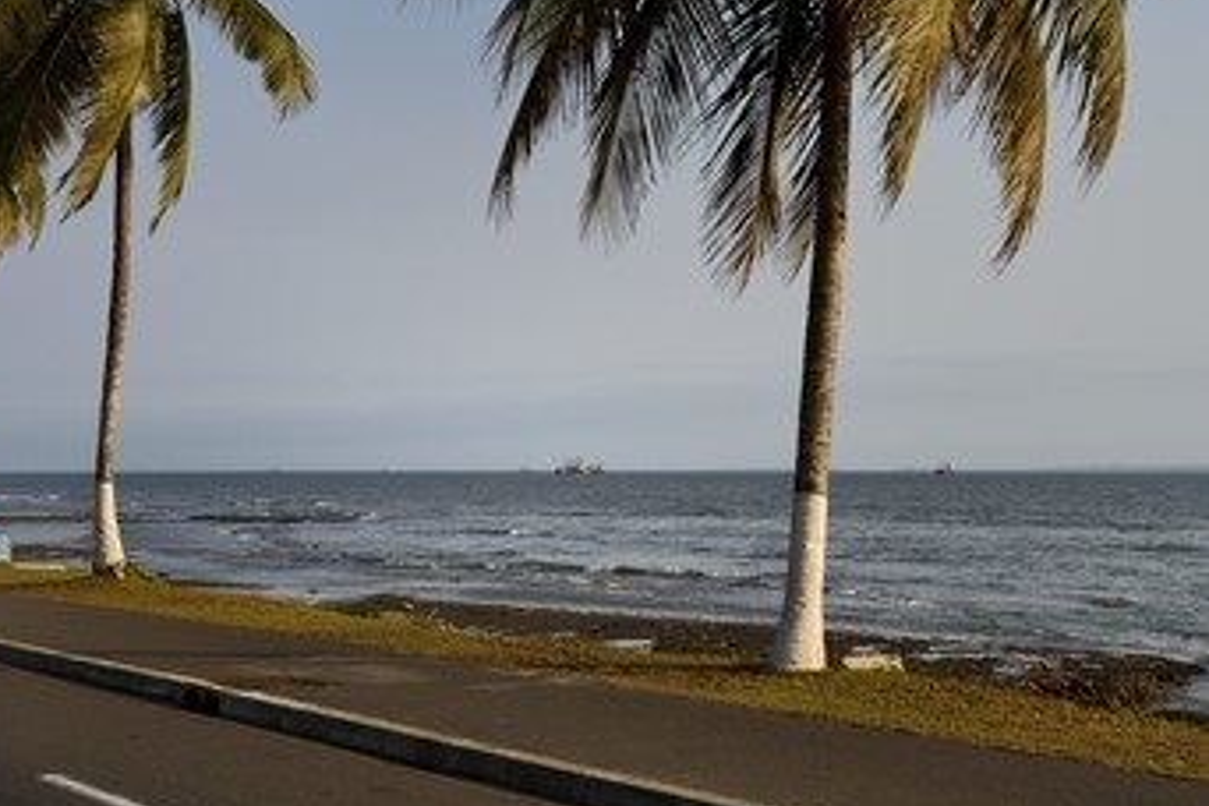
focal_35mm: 59
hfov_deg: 33.8
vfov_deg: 23.0
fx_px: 1981
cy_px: 354
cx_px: 470
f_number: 5.6
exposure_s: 1/1600
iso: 400
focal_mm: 48
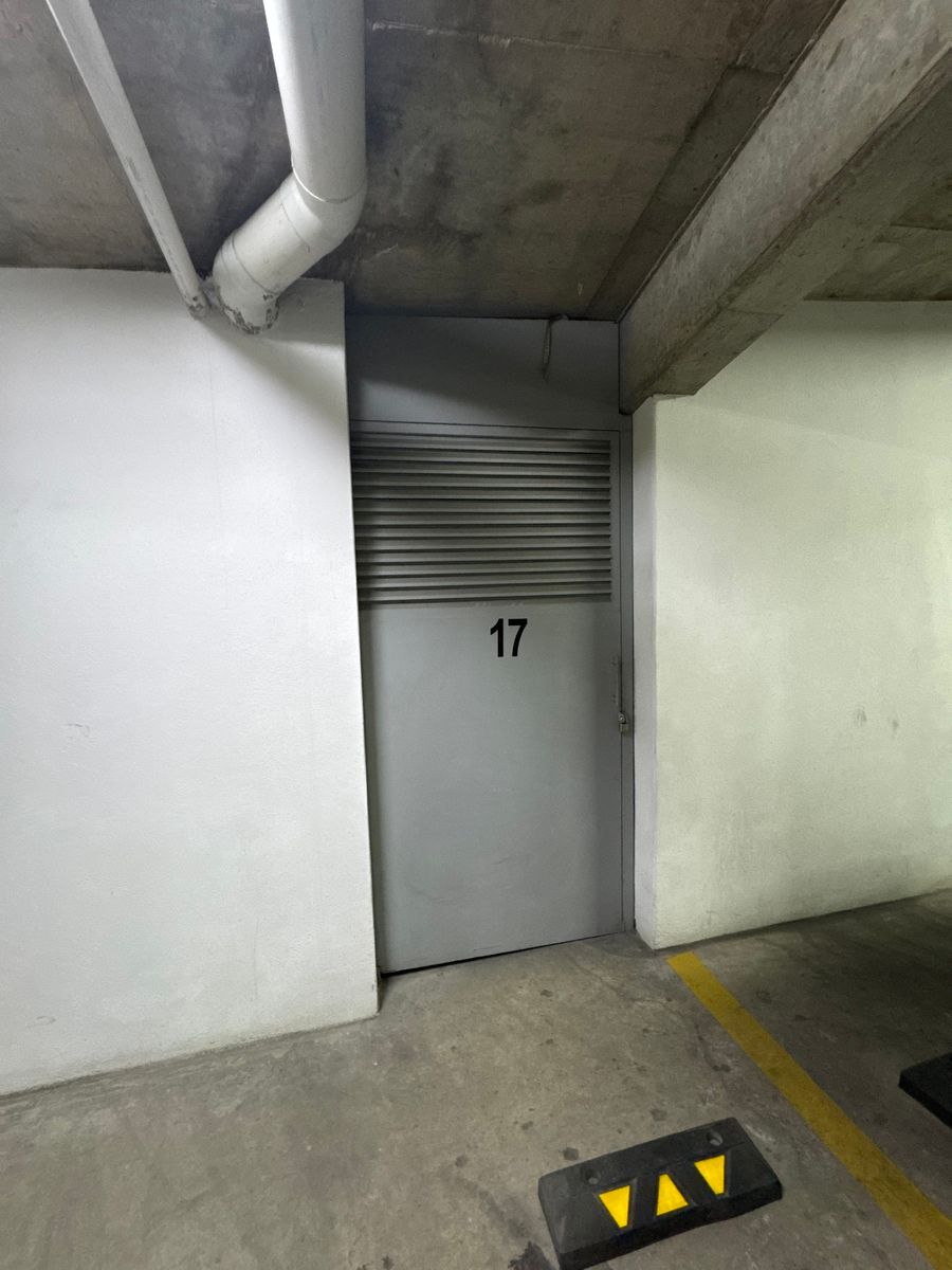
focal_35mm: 14
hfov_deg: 85.7
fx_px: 513
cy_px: 635
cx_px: 476
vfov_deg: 102.1
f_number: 2.2
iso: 1000
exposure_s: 1/60
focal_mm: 2.22
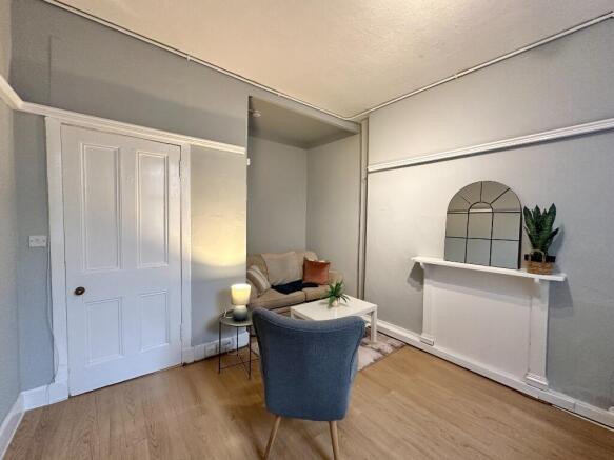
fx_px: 248
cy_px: 230
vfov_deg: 85.7
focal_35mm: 14
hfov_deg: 102.1
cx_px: 307
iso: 250
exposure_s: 1/50
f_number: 2.2
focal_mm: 2.22
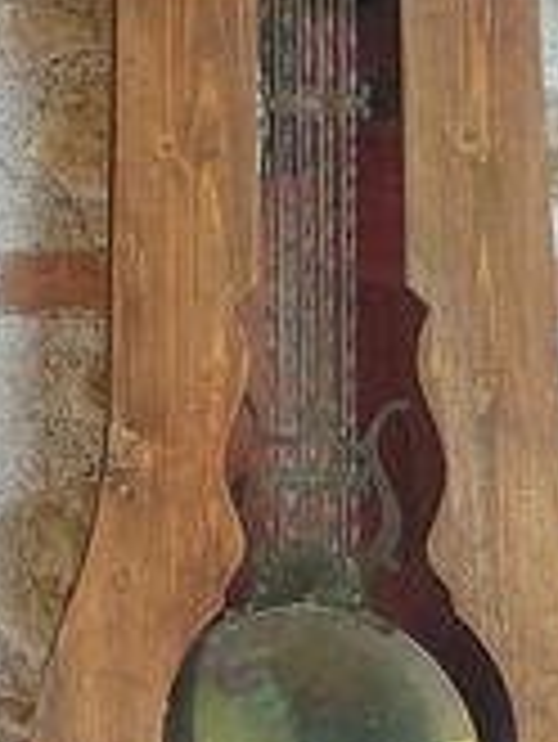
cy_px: 234
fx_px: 2082
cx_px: 328
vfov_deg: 20.1
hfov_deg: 15.3
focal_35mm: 97
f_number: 1.8
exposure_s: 1/100
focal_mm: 5.23
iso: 32
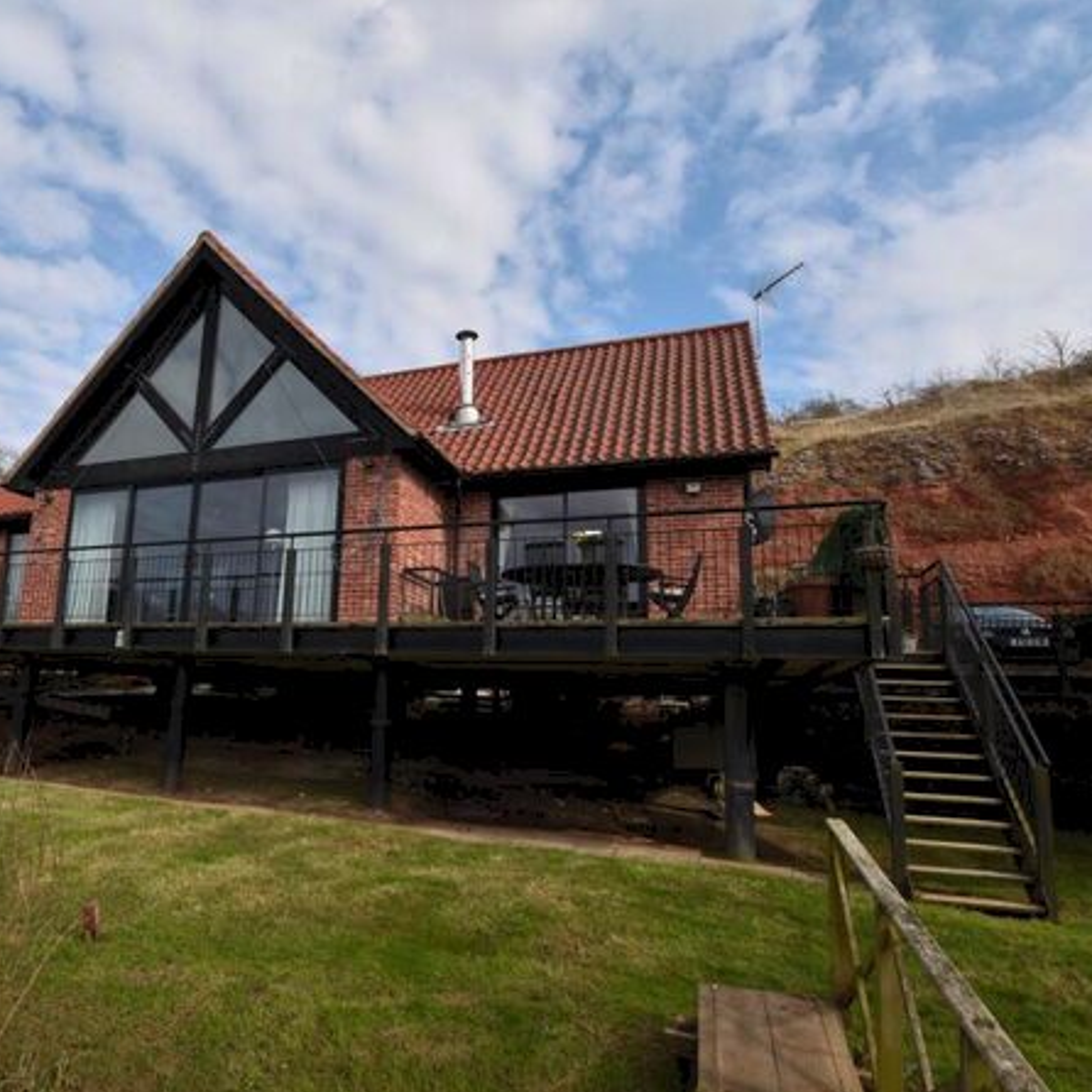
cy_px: 567
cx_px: 387
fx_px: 714
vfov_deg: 74.8
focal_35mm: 20
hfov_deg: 73.1
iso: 100
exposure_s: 1/250
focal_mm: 10
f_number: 8
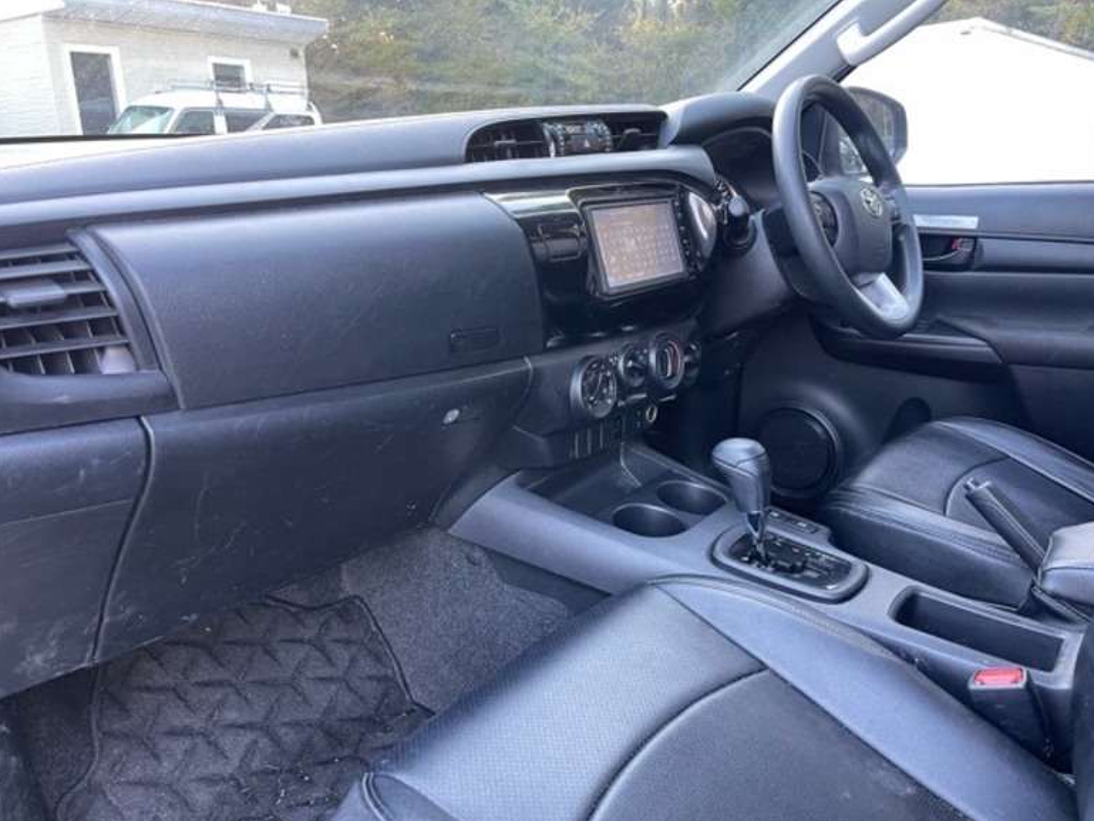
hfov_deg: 67.3
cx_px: 565
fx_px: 822
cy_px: 425
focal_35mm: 26
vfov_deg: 53.1
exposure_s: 1/60
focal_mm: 5.1
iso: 125
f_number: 1.6
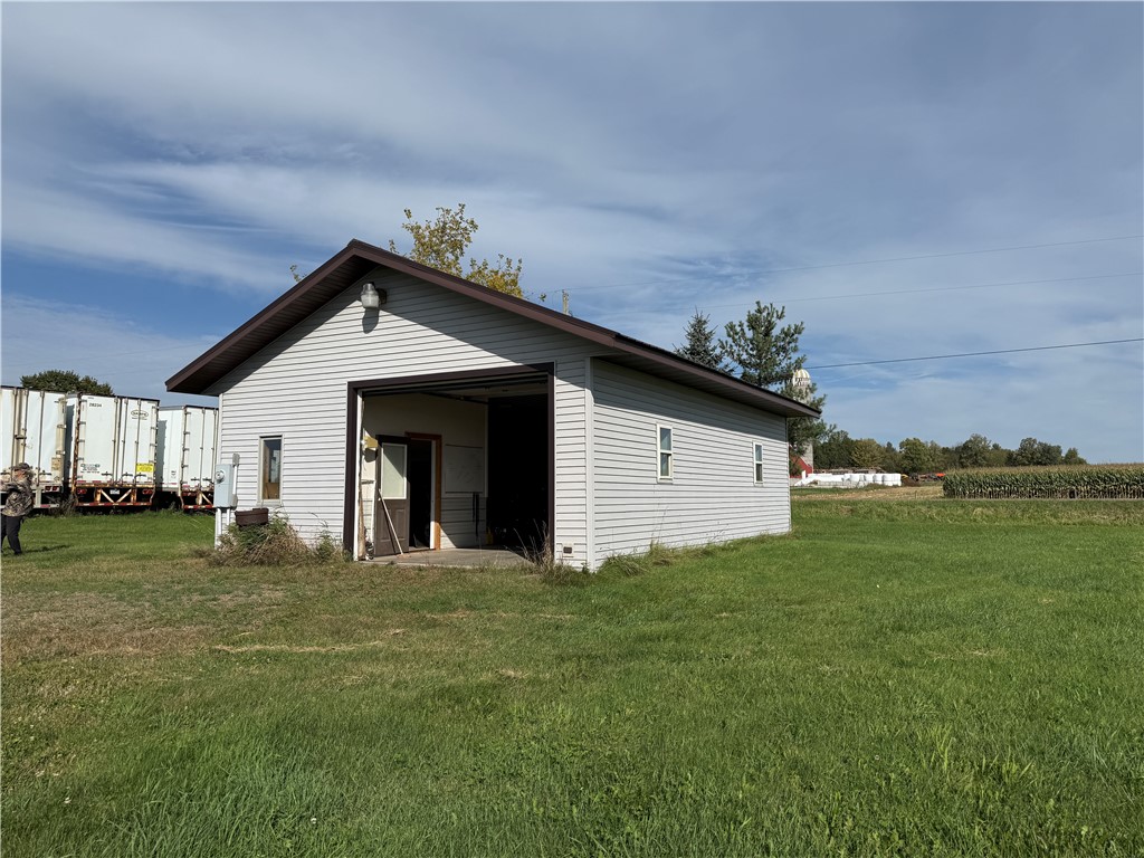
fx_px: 793
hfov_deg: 71.6
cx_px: 572
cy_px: 429
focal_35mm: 24
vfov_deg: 56.8
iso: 80
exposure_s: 1/8130
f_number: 1.78
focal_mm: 6.76
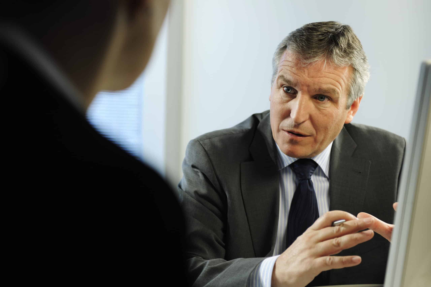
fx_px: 670
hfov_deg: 35.6
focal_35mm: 56
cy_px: 144
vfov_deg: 24.2
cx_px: 216
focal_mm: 56
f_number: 4
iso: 160
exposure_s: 1/125
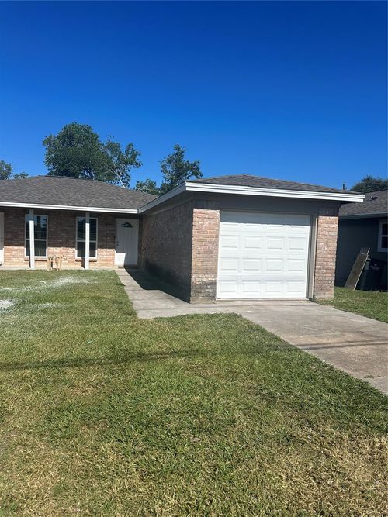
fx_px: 359
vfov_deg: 71.6
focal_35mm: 24
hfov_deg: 56.8
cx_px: 194
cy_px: 258
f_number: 1.78
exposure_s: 1/6623
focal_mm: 6.86
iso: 80
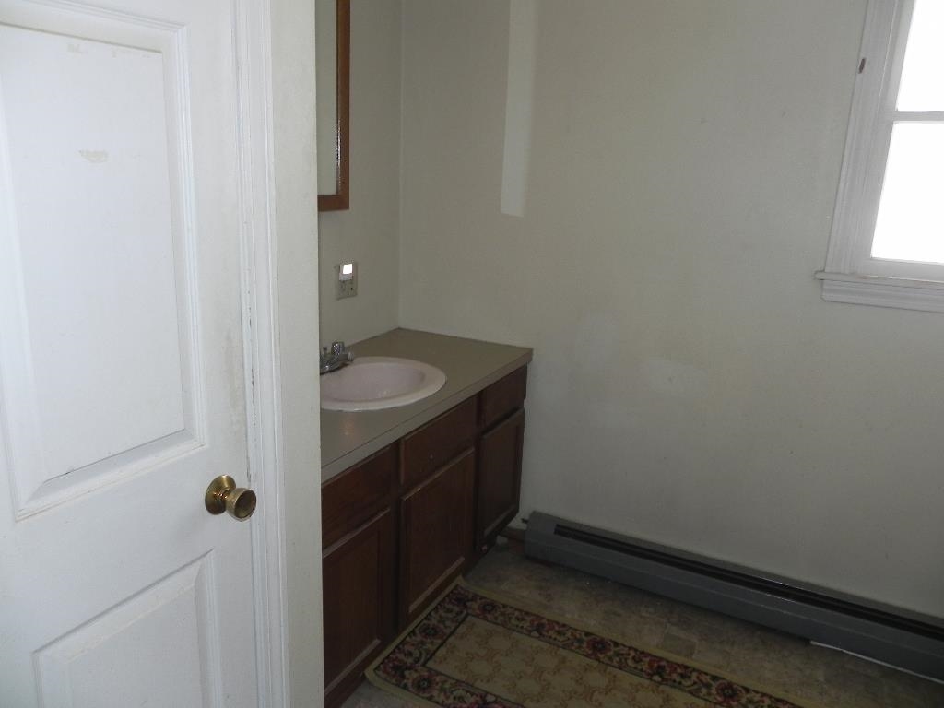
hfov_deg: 67.3
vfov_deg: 53.1
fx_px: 709
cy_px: 354
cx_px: 472
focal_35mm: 26
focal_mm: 4.6
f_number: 2.8
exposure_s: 1/30
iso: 200
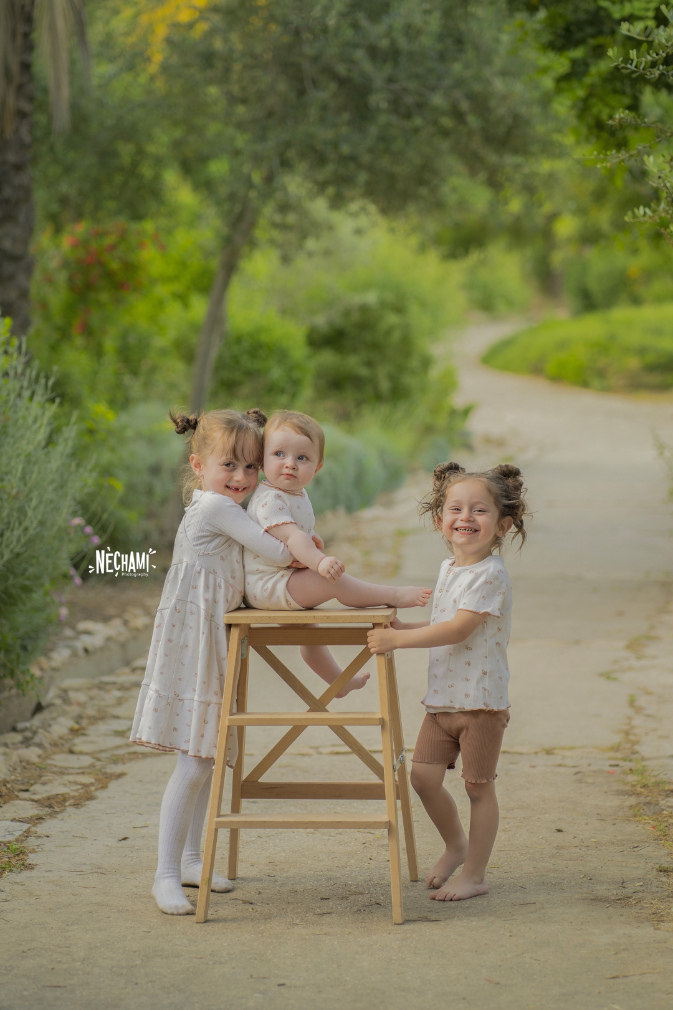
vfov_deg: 23.9
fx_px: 2383
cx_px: 336
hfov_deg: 16.1
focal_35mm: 85
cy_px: 505
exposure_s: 1/200
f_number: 2.8
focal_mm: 85
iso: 500
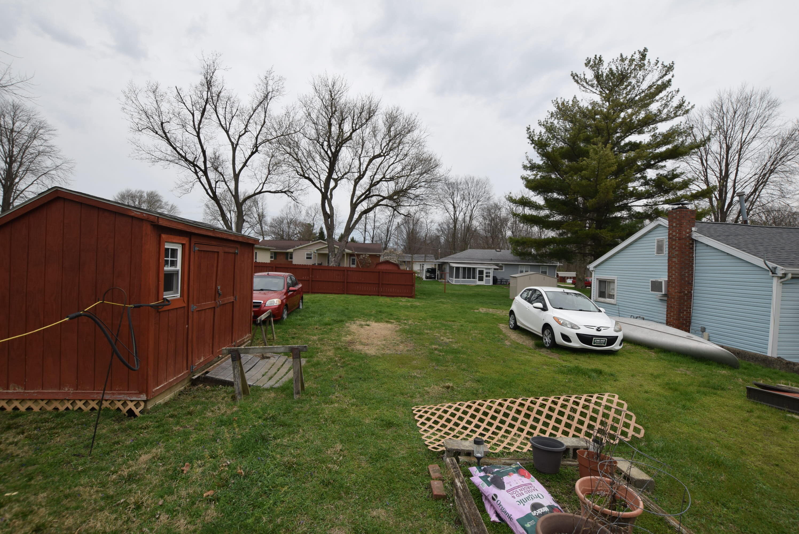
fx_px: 333
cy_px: 267
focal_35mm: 15
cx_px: 400
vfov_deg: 77.4
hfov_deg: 100.3
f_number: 8
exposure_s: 1/250
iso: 280
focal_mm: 10
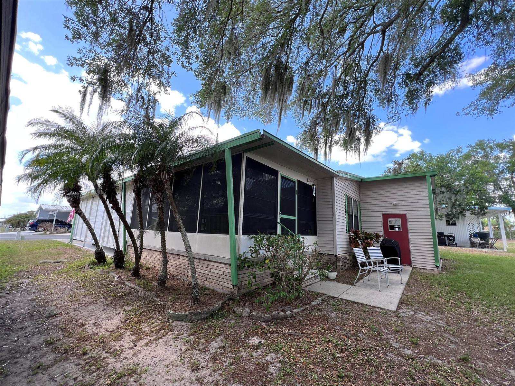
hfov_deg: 106.2
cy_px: 193
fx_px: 193
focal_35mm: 13
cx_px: 258
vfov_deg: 89.9
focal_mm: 1.57
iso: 32
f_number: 1.8
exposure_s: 1/158
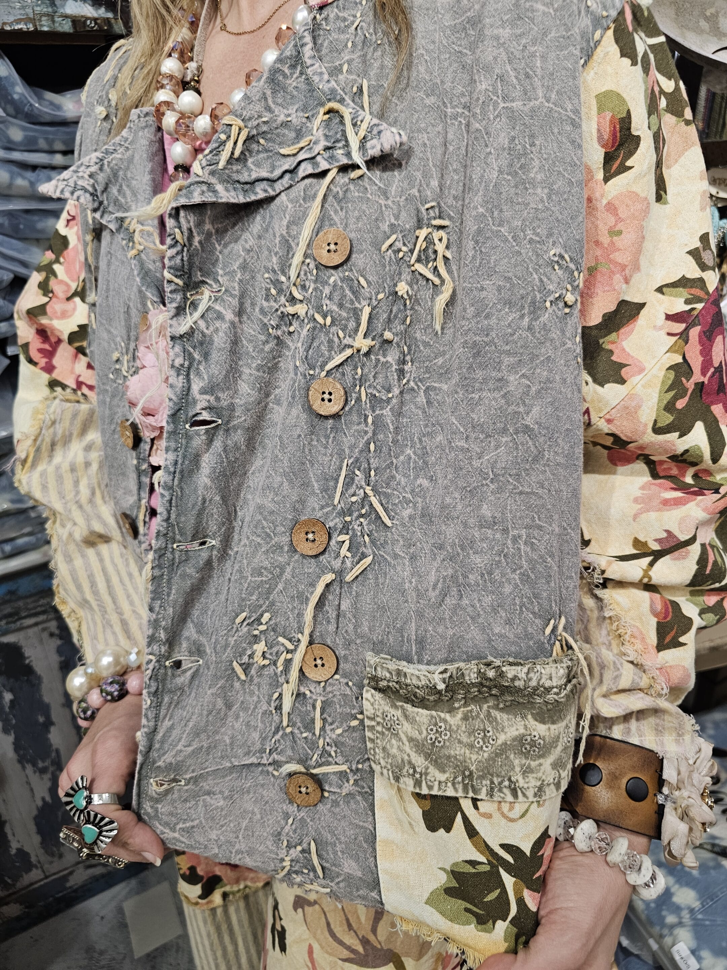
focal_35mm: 23
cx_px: 364
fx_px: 644
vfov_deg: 73.9
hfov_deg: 58.9
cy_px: 485
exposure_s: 1/120
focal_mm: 6.3
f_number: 1.7
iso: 125
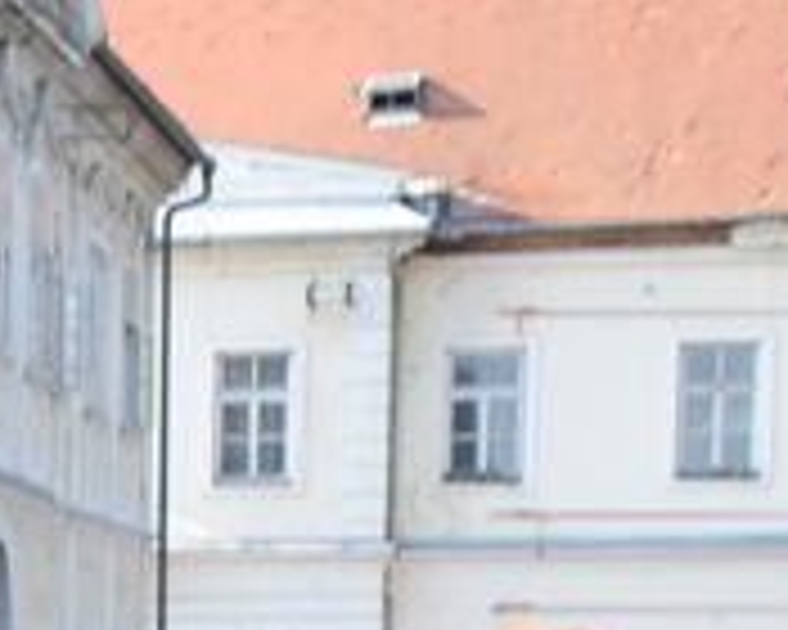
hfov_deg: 10.3
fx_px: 4058
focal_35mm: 174
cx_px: -774
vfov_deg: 8.1
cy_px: 1580
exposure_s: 1/250
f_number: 8
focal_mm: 18
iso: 400
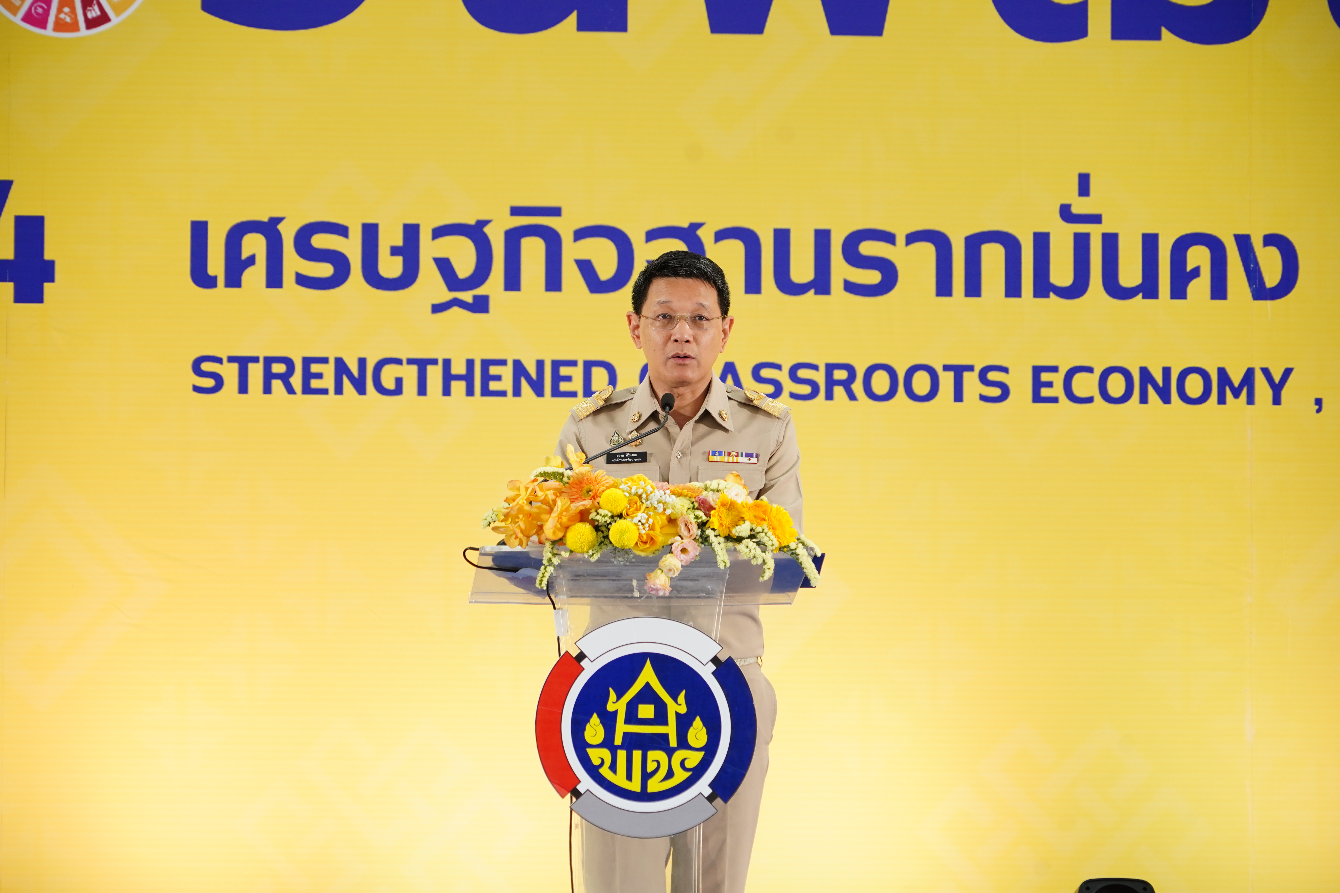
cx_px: 670
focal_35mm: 157
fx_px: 5843
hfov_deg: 13.1
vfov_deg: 8.7
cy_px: 446
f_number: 6.3
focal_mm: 157
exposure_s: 1/80
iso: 1000
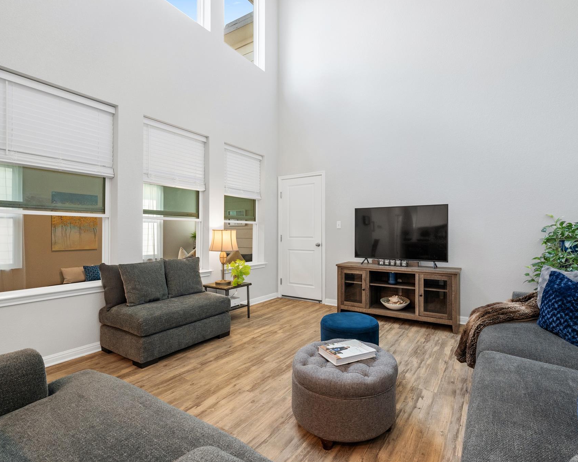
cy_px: 230
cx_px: 314
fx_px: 301
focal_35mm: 18
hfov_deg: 87.6
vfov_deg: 75.2
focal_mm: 15.5
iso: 250
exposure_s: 1/1.67
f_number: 8
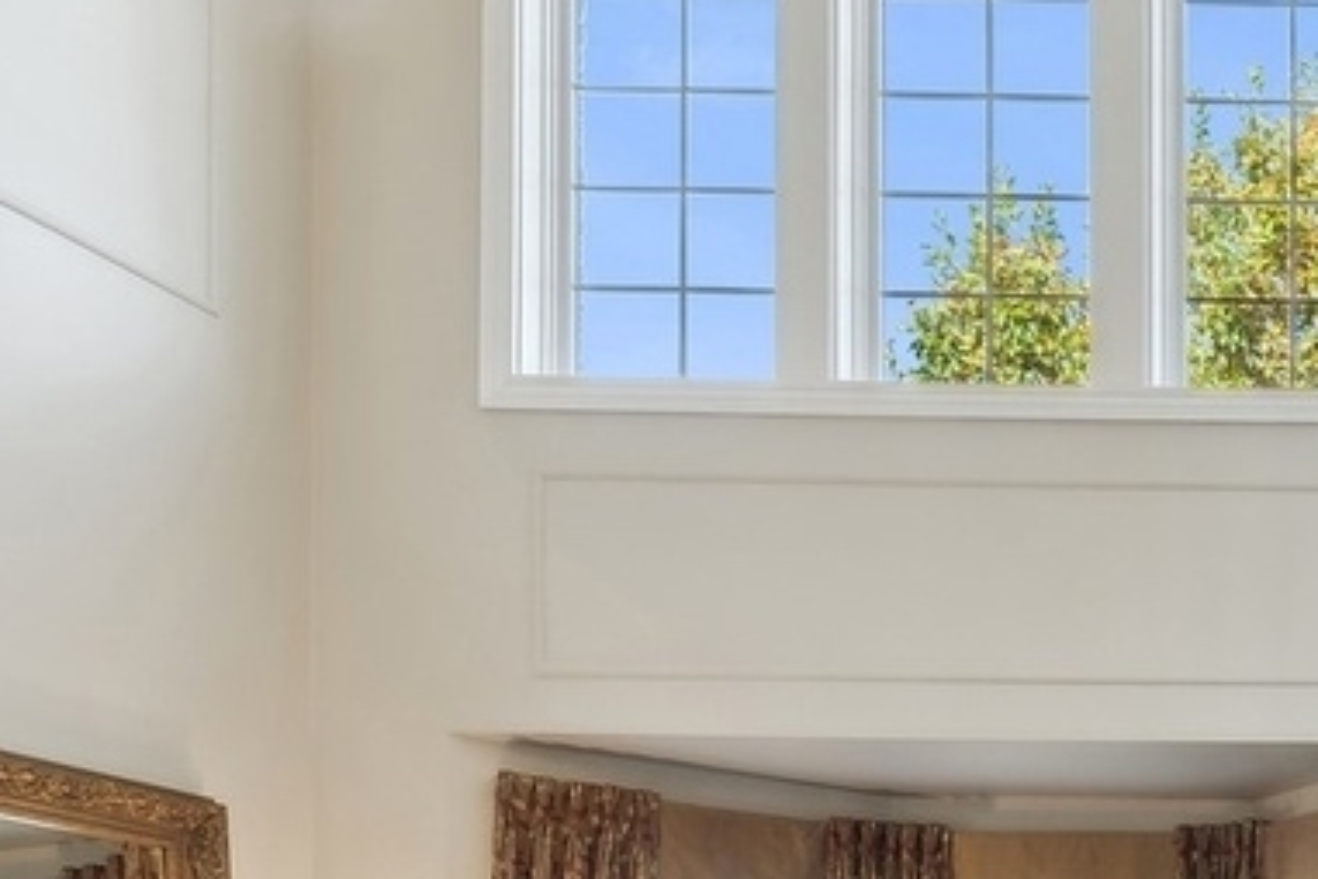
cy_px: 1090
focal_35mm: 51
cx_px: 1868
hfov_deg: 28.6
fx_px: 1867
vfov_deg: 23.8
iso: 200
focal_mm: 12
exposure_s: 1/8
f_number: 9
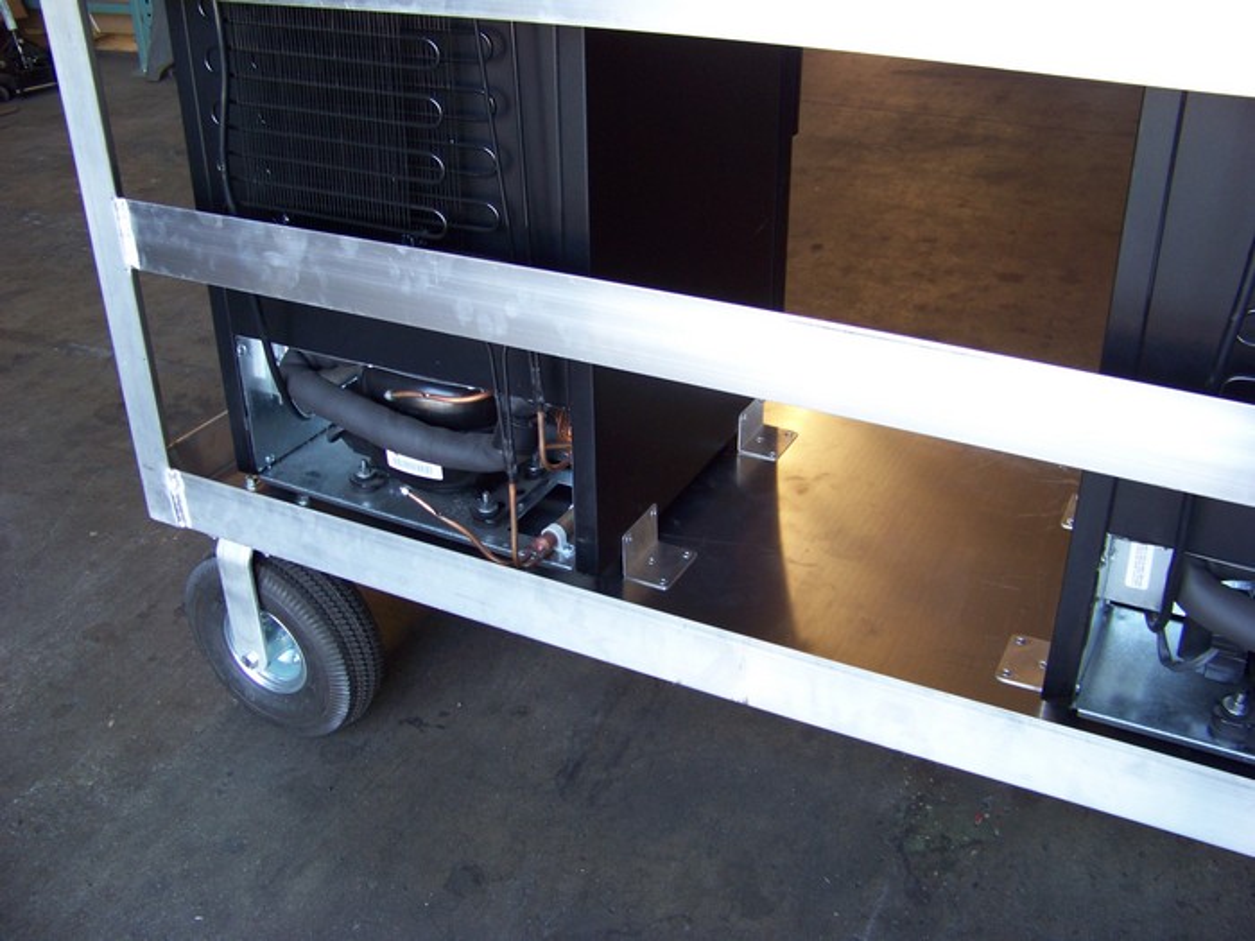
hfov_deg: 51.4
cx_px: 628
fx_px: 1305
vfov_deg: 39.7
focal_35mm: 36
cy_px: 470
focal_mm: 5.85
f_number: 2.8
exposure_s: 1/30
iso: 89
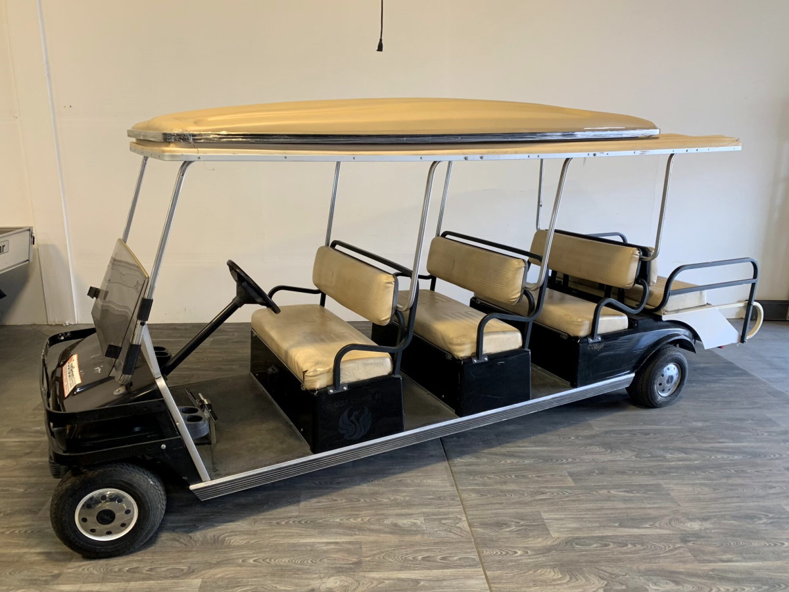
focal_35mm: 26
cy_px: 296
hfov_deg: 67.3
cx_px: 394
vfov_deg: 53.1
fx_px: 593
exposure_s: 1/78
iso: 100
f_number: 1.8
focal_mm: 4.25
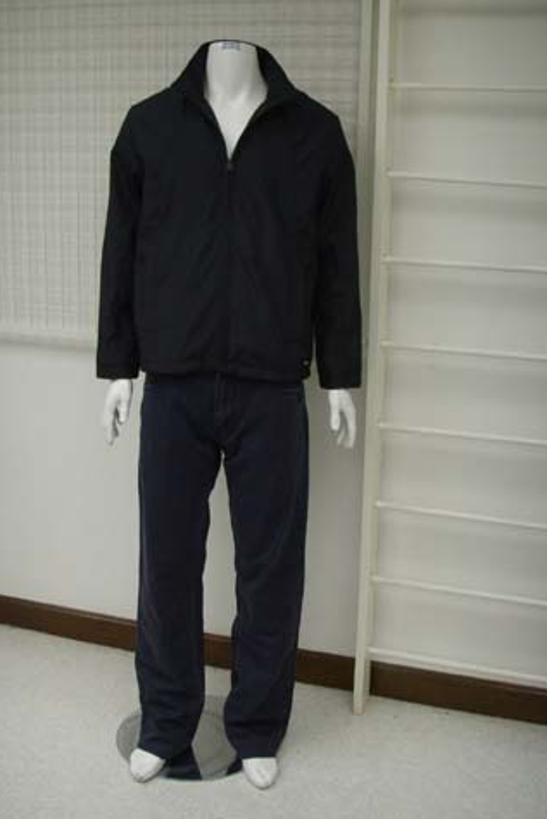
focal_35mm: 41
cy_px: 412
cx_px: 248
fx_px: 934
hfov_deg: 32.6
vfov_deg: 47.4
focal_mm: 6.6
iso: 100
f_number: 3.5
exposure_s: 1/45
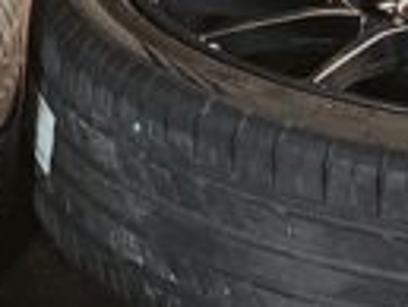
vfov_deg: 8.0
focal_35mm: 183
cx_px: -326
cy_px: -85
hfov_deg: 10.2
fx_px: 2159
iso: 640
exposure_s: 1/40
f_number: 1.8
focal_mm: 5.4
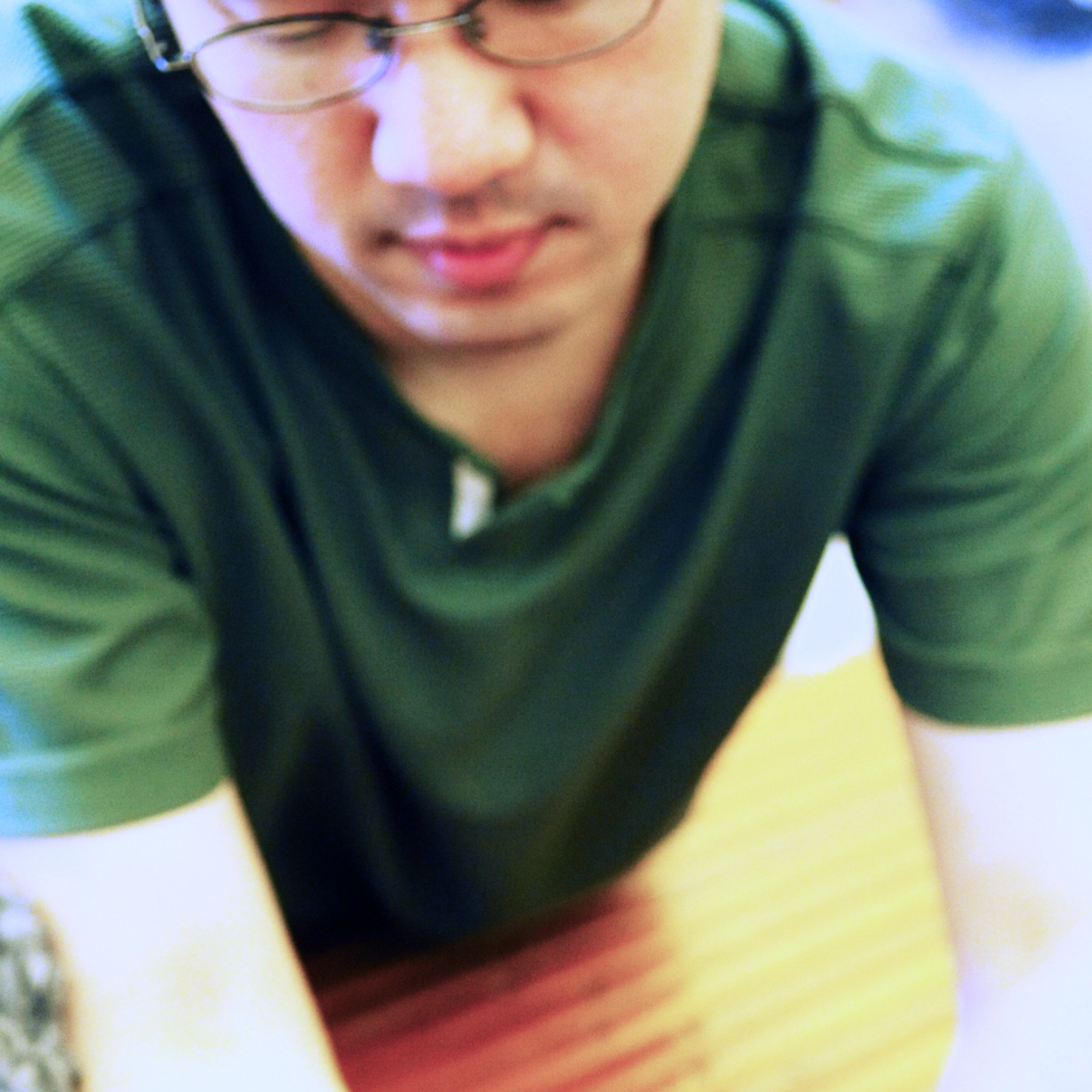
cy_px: 1070
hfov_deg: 16.9
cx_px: 581
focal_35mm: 103
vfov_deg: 16.6
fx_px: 3676
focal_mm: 48
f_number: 4
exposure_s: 1/250
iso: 3200
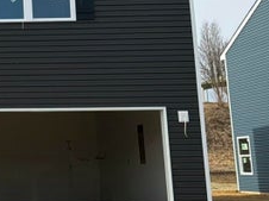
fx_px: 528
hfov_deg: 24.1
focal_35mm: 68
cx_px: -104
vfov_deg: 21.3
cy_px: 36
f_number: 1.78
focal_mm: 6.76
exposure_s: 1/5000
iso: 80
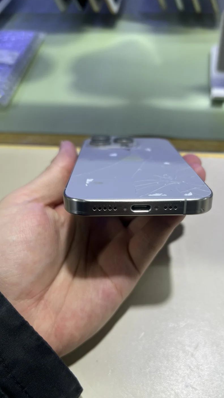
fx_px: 306
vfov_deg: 66.1
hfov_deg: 40.0
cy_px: 200
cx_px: 135
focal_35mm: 29
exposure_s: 1/113
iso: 32
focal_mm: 5.7
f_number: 1.5
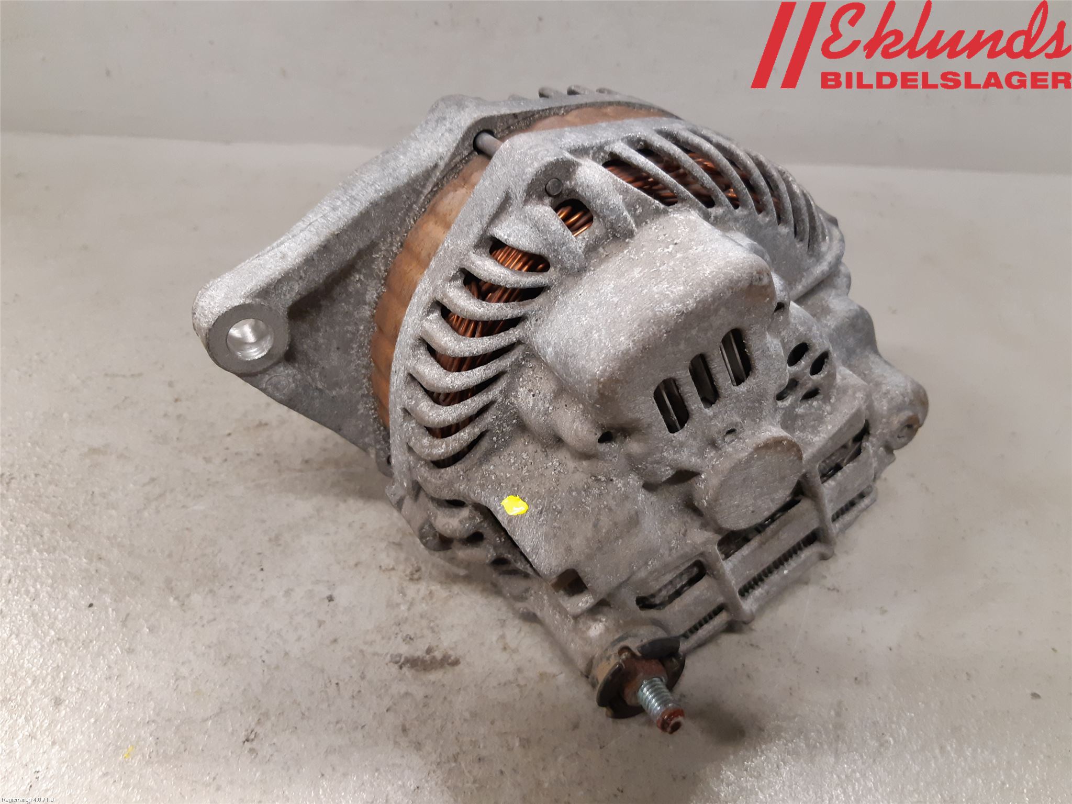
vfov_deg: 53.1
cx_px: 536
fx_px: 805
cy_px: 402
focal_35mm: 26
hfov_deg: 67.3
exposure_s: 1/50
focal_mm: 3.93
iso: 200
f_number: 1.7
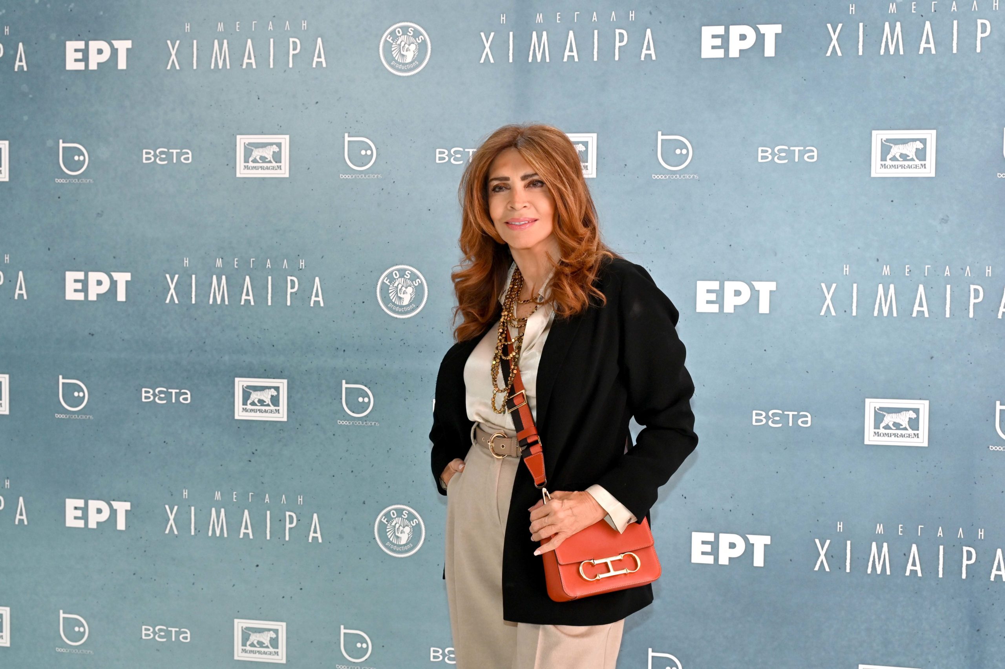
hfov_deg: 43.6
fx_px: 1255
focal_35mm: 45
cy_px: 334
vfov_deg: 29.8
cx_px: 502
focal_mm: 45
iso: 1000
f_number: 7.1
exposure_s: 1/160
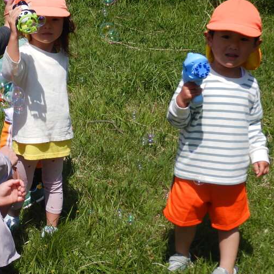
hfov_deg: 17.6
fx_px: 869
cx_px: 13
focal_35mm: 97
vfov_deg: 17.9
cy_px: 168
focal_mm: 10.1
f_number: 4.4
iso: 125
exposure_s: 1/1250
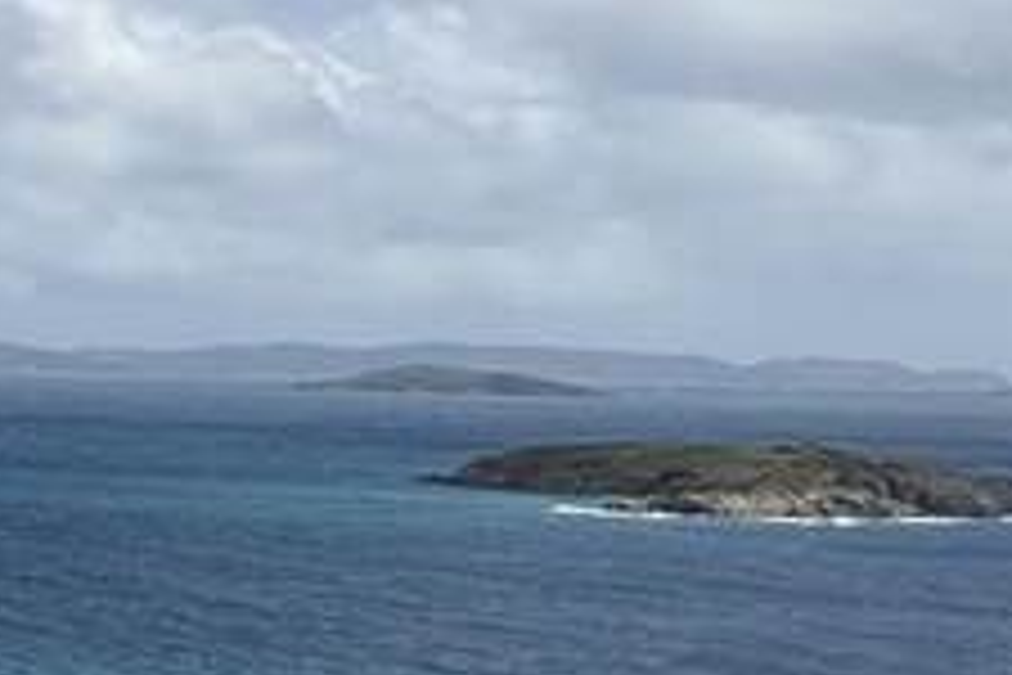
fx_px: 2333
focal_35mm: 83
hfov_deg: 13.3
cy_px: 212
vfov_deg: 16.4
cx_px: -1691
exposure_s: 1/4149
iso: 50
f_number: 2.2
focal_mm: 2.22
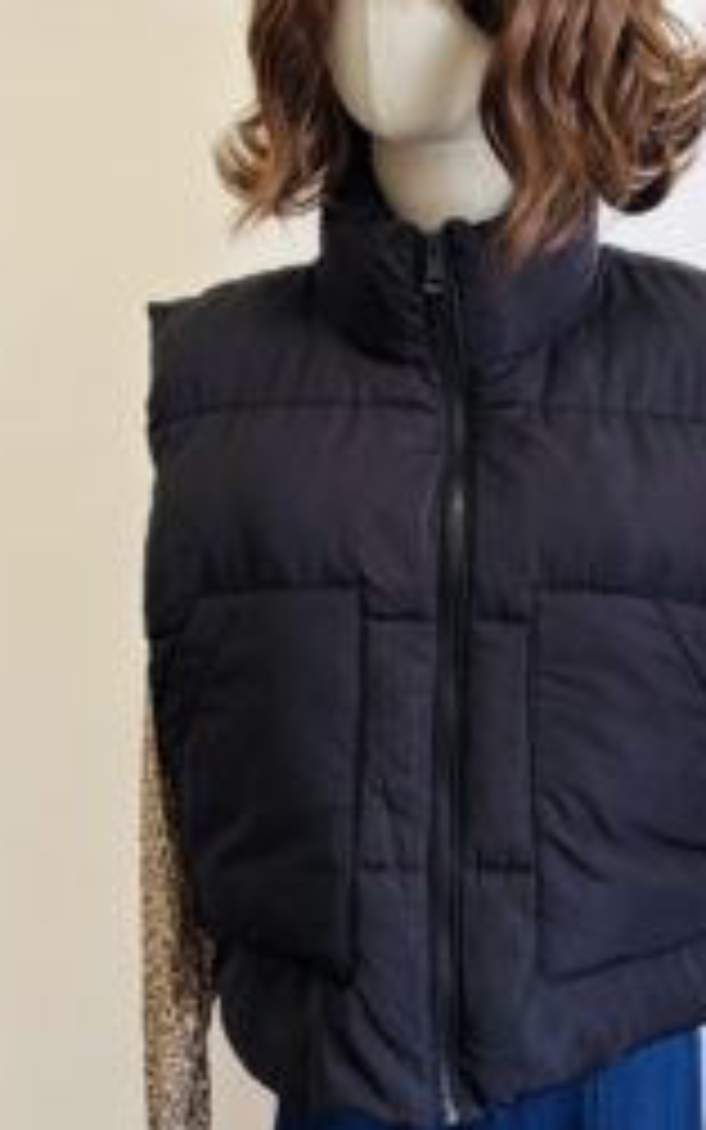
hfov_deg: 29.1
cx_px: 463
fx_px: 1354
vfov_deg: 45.2
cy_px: 527
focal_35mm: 44
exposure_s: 1/60
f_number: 1.6
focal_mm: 5.96
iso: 125
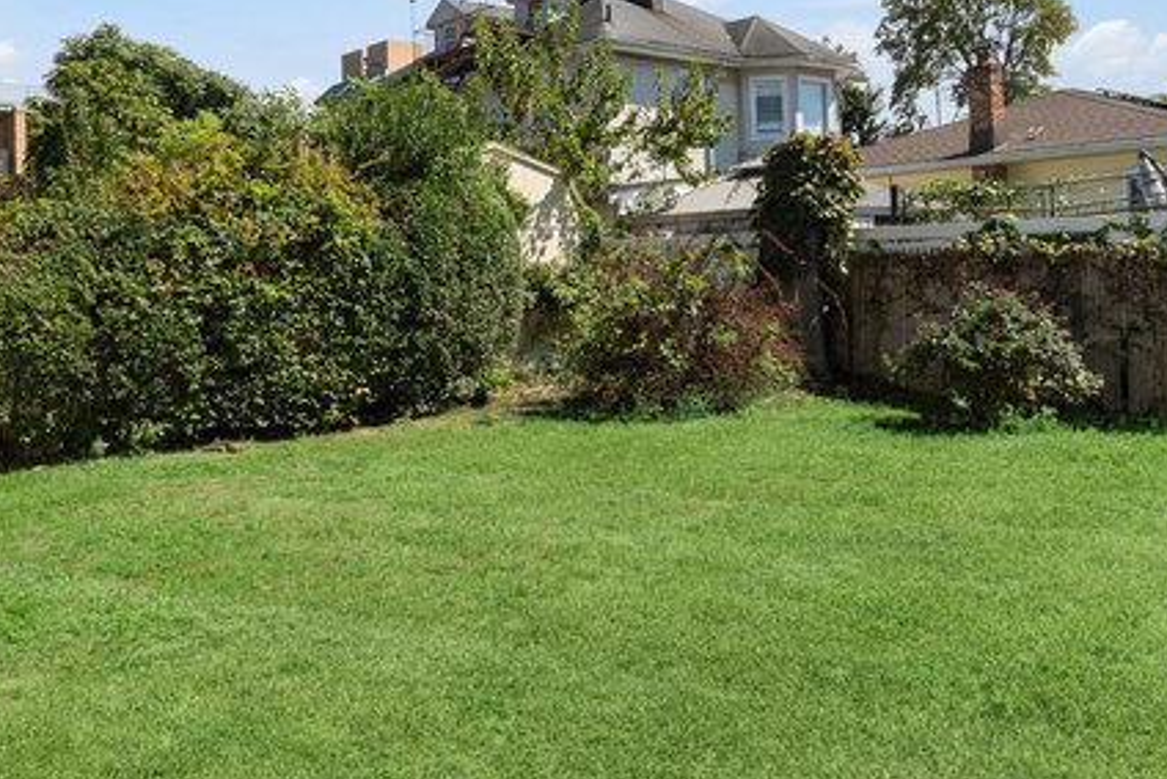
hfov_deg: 56.4
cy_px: 334
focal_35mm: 33
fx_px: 1070
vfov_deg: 39.9
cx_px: 421
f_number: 11
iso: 100
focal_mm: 14
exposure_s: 1/125
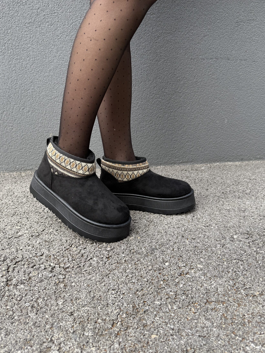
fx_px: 286
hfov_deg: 49.8
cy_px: 171
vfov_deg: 63.4
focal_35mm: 28
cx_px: 132
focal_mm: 6.76
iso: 80
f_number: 1.78
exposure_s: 1/383
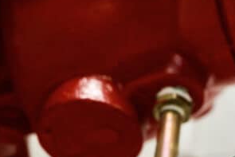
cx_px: 265
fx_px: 1783
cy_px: 130
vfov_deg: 5.0
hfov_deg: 7.5
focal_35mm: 273
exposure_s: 1/125
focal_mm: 105
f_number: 4
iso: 1250
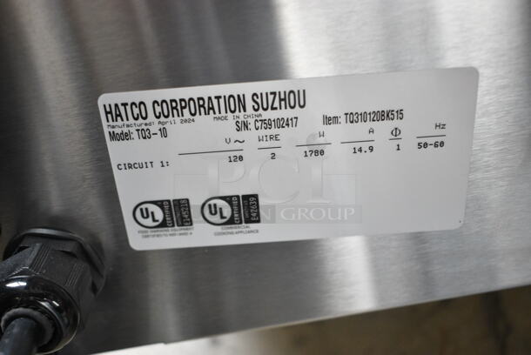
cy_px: 178
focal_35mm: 39
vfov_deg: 34.3
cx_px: 266
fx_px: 576
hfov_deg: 49.5
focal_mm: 26
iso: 1400
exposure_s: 1/40
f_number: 4
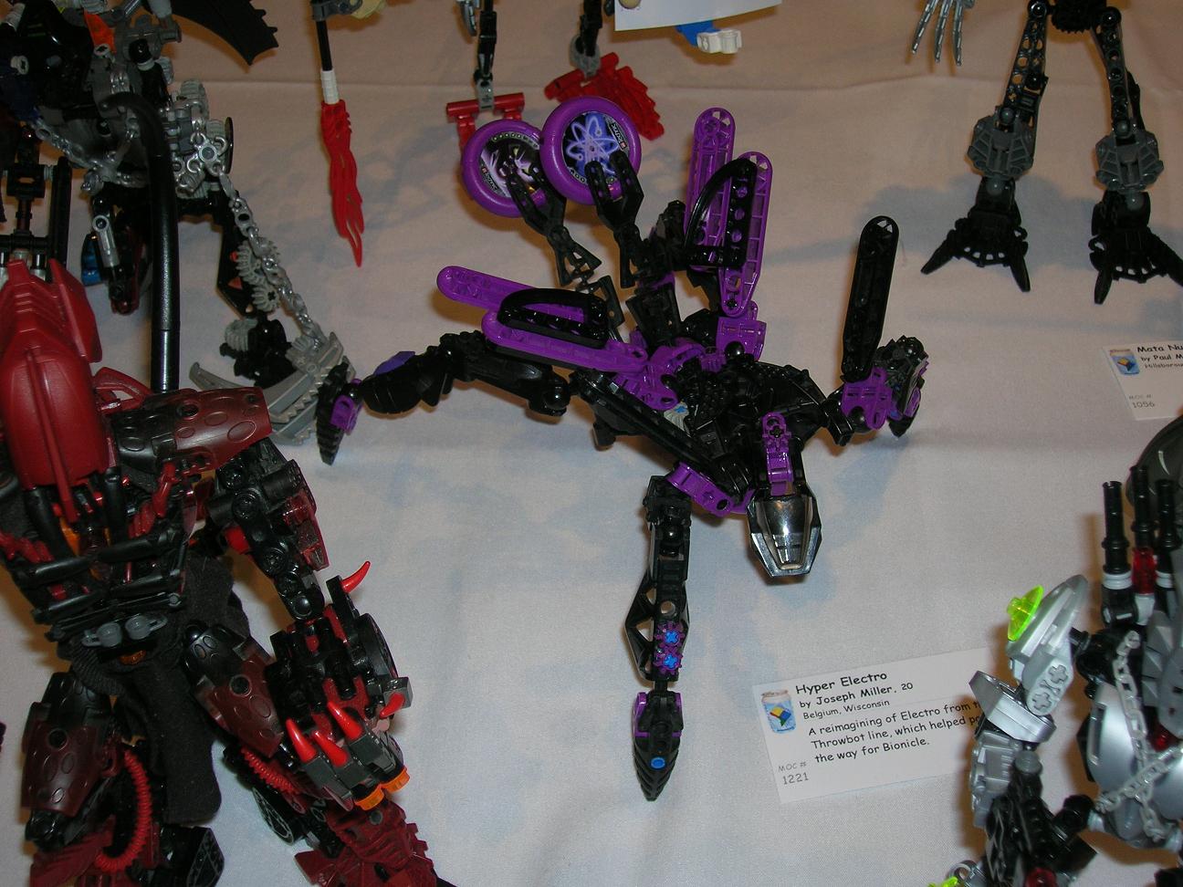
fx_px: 1572
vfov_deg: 31.5
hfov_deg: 41.2
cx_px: 592
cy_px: 444
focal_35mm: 46
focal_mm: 7.7
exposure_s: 1/60.1
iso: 50
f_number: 3.2
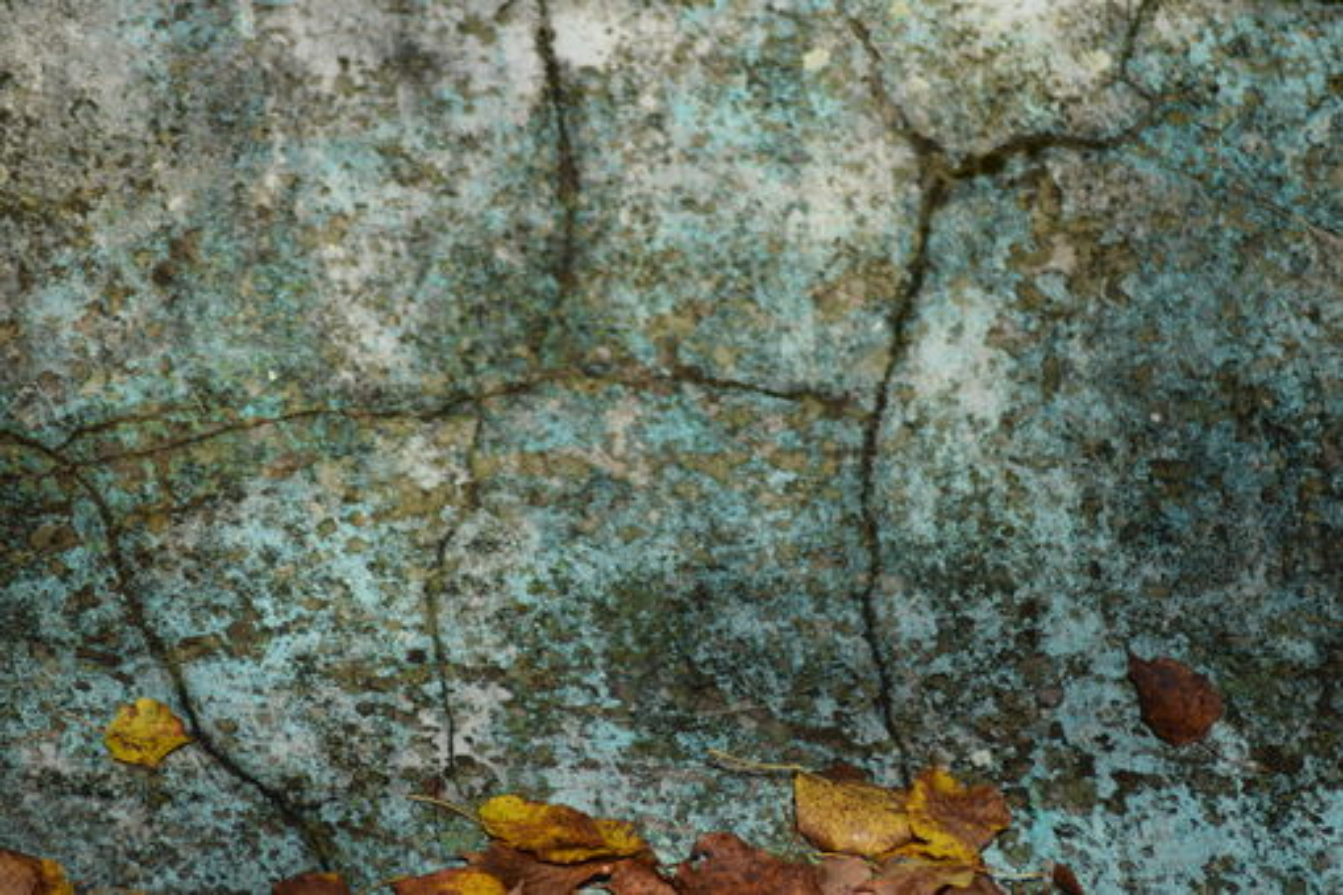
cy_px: 448
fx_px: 14548
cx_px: 672
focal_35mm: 390
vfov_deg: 3.5
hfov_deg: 5.3
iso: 400
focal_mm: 260
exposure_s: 1/1600
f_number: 5
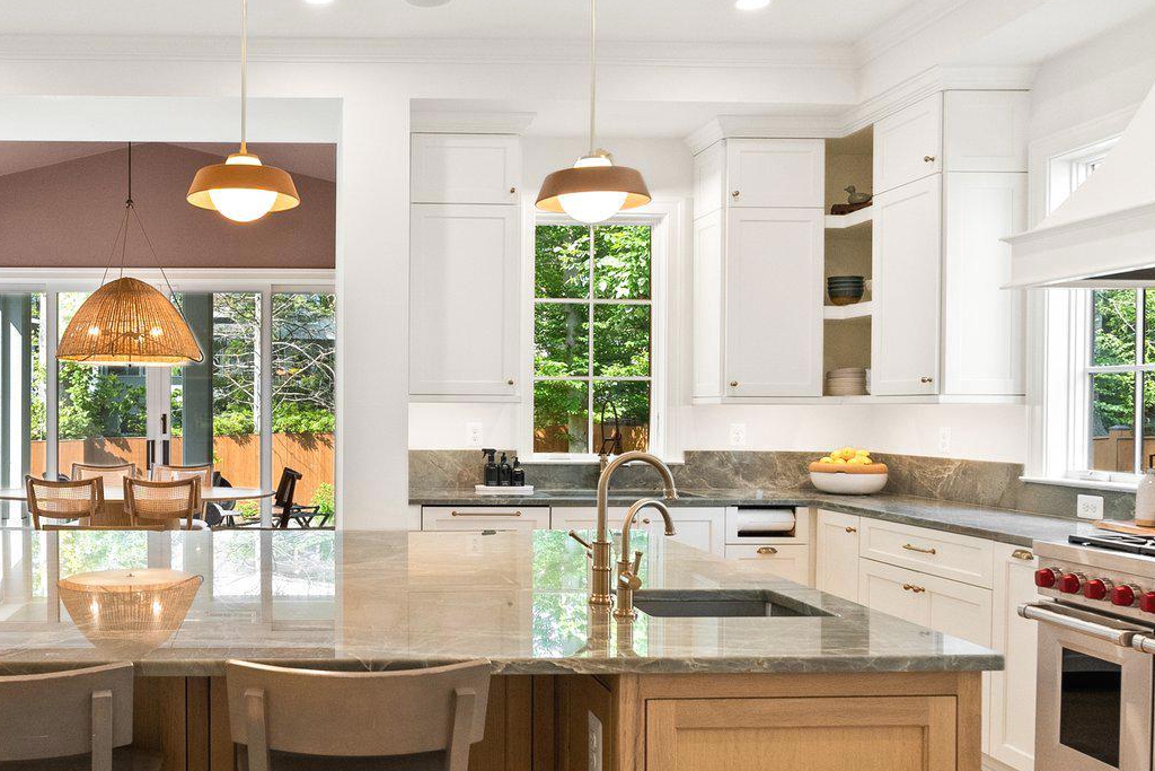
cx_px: 311
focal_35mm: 32
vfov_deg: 41.1
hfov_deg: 56.3
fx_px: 1027
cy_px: 420
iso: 800
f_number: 5.6
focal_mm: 16
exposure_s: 1/25
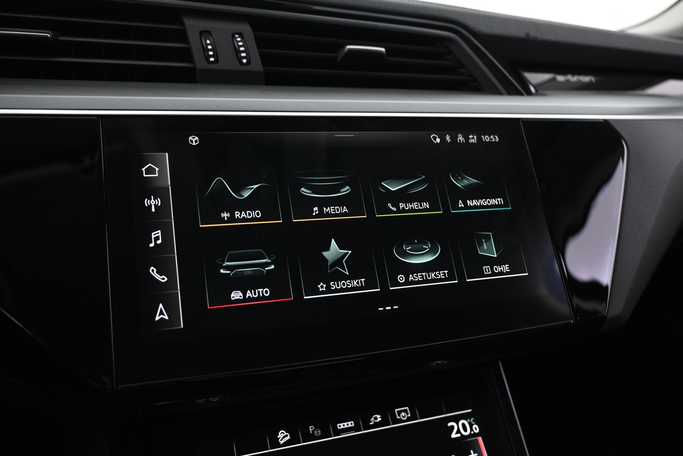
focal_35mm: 31
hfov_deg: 60.7
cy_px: 228
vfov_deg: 42.6
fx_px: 583
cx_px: 342
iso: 1600
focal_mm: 20.5
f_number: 3.8
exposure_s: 1/25
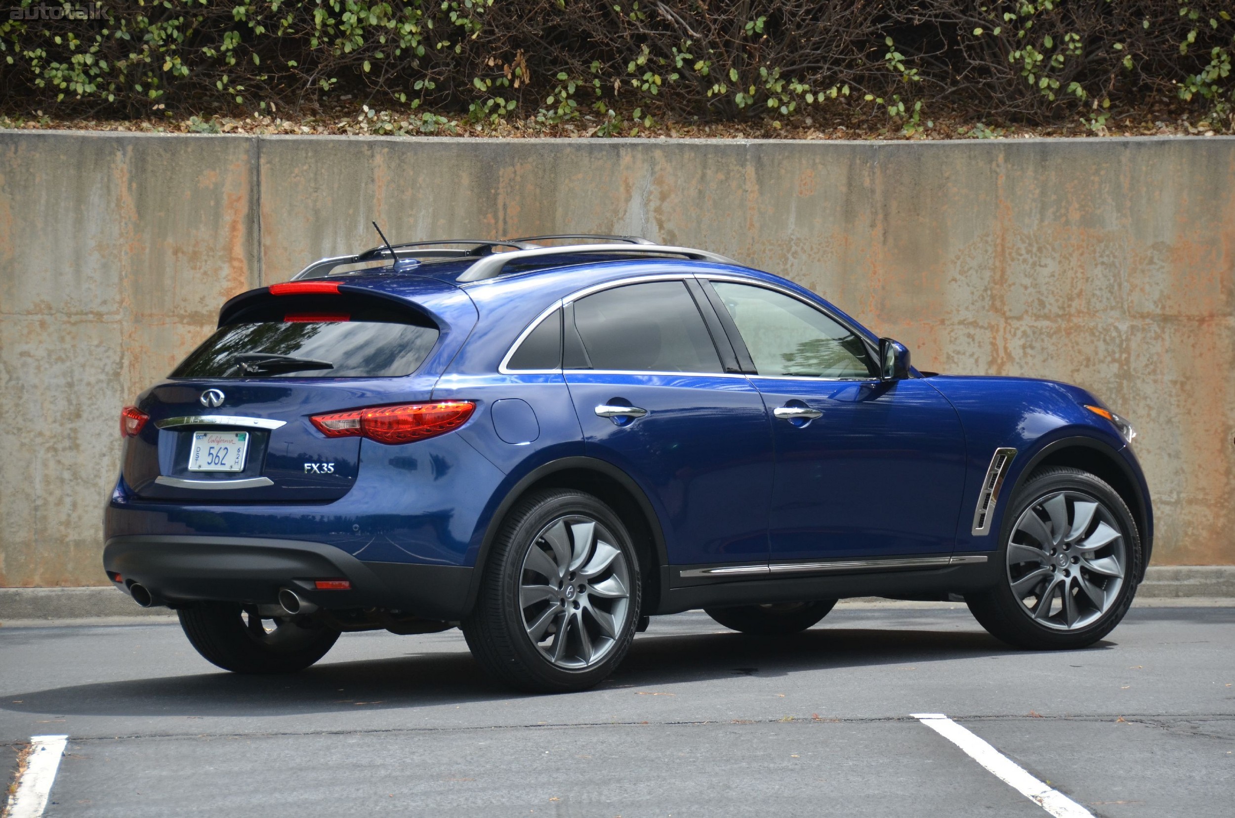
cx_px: 618
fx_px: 4879
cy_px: 409
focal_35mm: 142
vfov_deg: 9.6
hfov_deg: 14.4
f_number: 5.3
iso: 400
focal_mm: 95
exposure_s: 1/1250
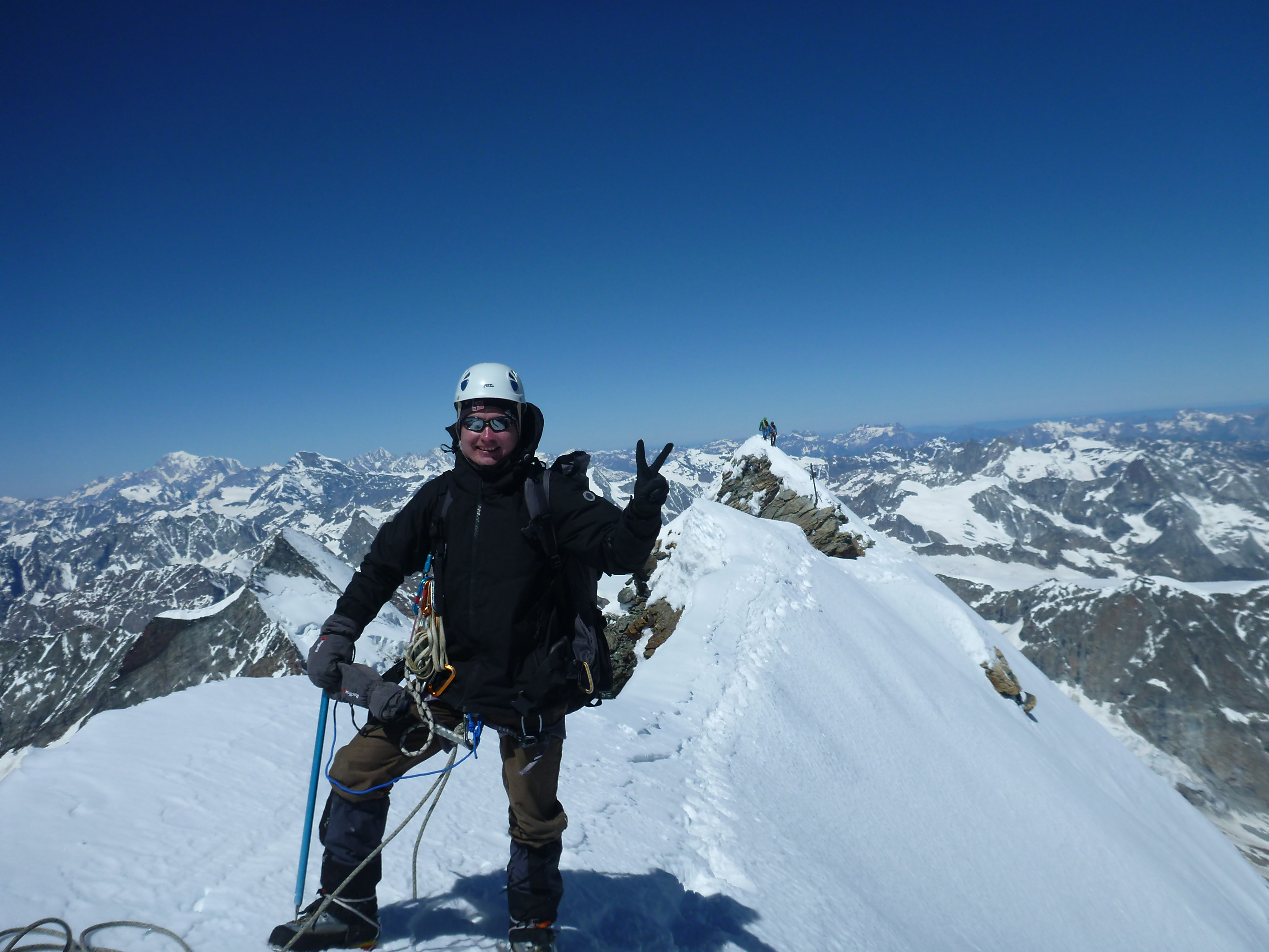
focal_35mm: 29
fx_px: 1063
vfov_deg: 48.2
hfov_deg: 61.7
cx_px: 634
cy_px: 476
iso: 100
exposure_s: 1/400
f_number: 10
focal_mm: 5.2
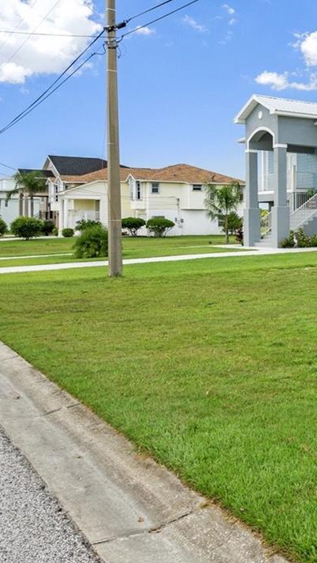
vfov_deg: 47.2
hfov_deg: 21.7
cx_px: 510
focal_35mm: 43
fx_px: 642
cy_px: 236
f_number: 8
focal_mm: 18
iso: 400
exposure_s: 1/250
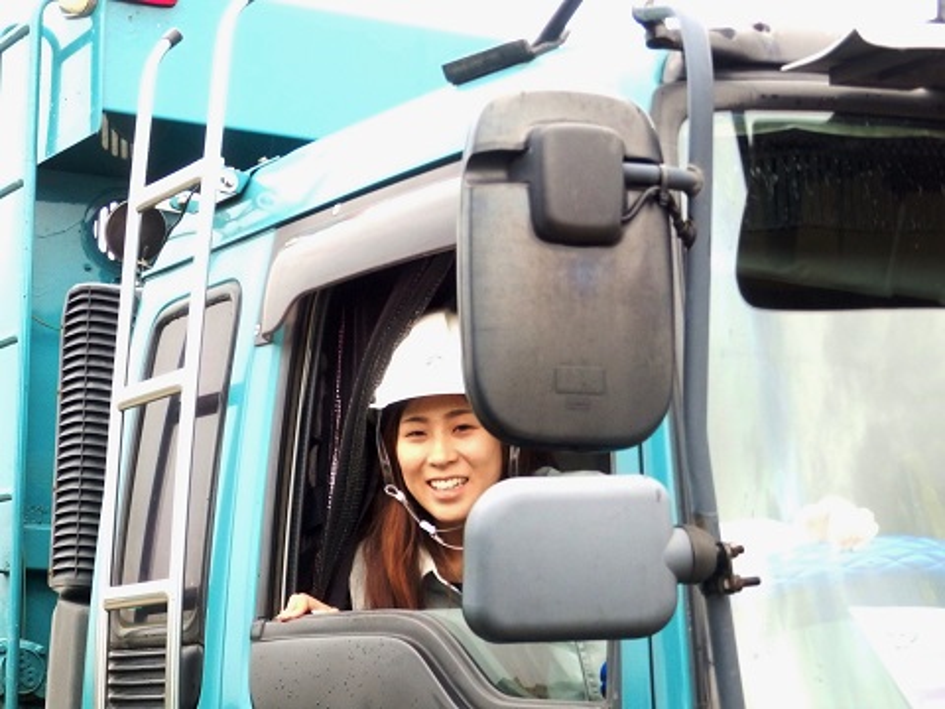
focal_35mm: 88
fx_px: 2402
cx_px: 472
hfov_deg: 22.3
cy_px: 354
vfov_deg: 16.8
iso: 800
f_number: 4.8
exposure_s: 1/80
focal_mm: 15.8
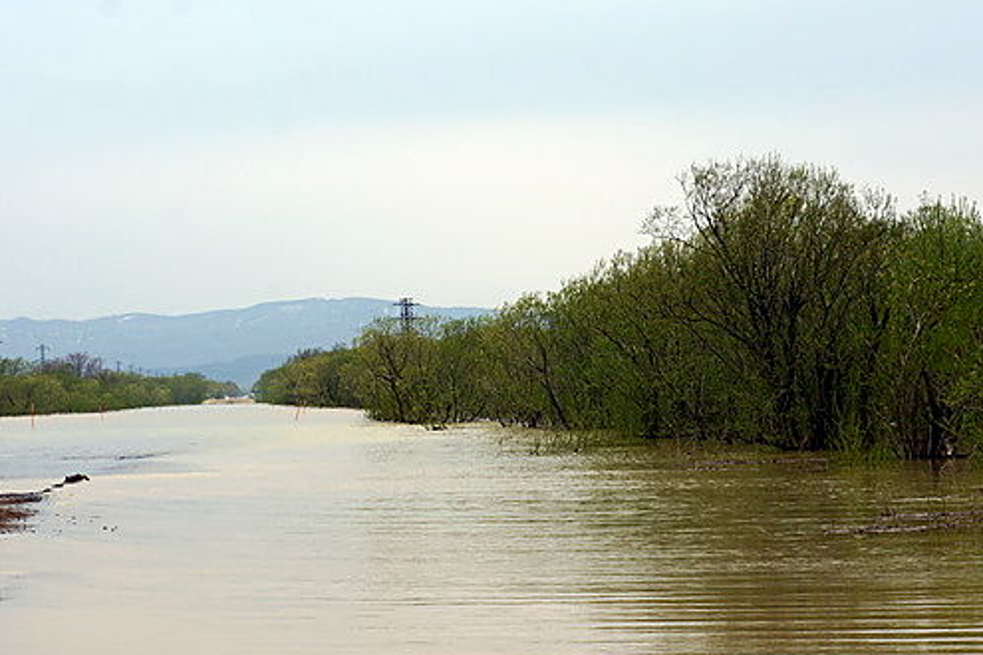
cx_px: 475
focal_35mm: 107
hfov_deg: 19.2
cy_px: 314
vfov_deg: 12.8
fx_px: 2912
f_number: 9
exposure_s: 1/125
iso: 100
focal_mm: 55
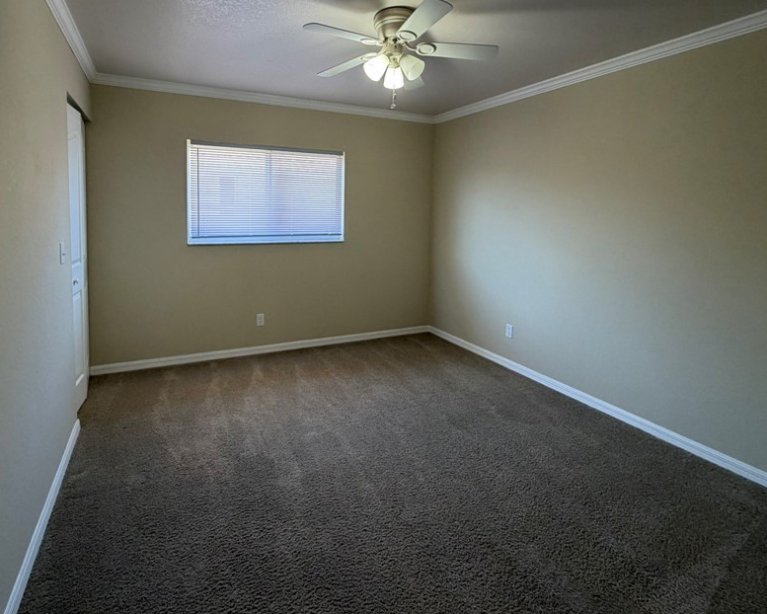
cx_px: 336
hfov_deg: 85.9
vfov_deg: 72.8
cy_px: 238
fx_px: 409
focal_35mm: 18
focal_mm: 2.22
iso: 160
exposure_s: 1/60
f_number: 2.2
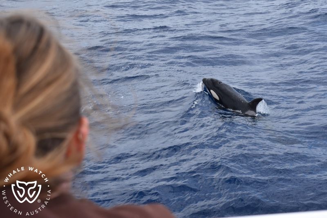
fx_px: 463
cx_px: 164
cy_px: 109
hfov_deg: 38.9
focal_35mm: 51
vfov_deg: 26.5
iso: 400
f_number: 7.1
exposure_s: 1/1600
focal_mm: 34
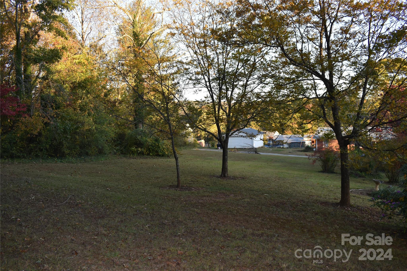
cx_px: 204
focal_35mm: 30
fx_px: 339
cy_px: 136
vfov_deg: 43.6
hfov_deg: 61.9
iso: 200
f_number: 5.6
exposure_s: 1/125
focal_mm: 20
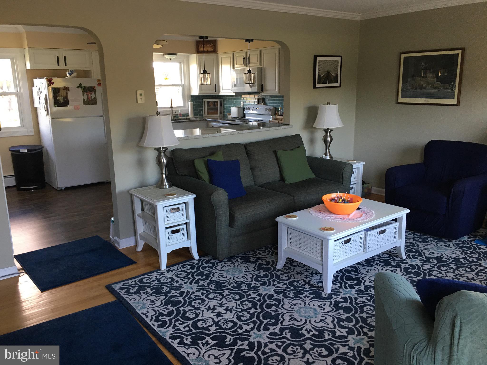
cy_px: 182
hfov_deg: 61.7
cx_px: 244
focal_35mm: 29
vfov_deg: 48.2
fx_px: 408
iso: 40
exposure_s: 1/15
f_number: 2.2
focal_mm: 4.15
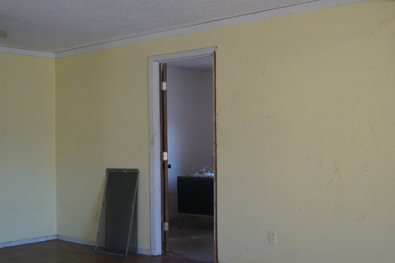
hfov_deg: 43.6
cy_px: 132
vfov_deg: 29.8
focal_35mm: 45
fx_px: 493
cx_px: 198
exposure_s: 1/160
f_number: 4.5
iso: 2000
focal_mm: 30
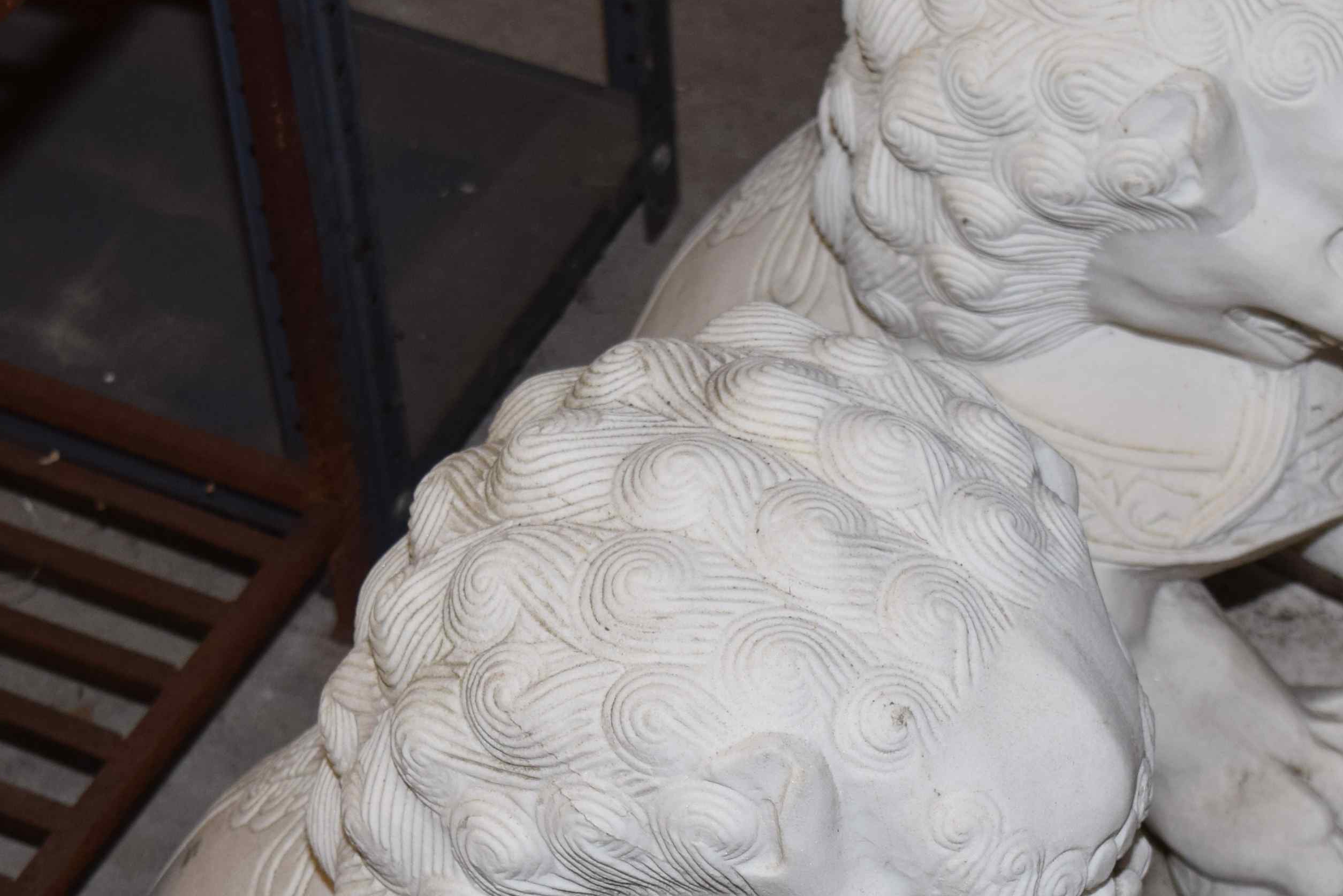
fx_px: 4148
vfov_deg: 12.2
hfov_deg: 18.4
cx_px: 818
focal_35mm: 111
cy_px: 785
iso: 320
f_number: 4.5
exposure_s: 1/100
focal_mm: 31
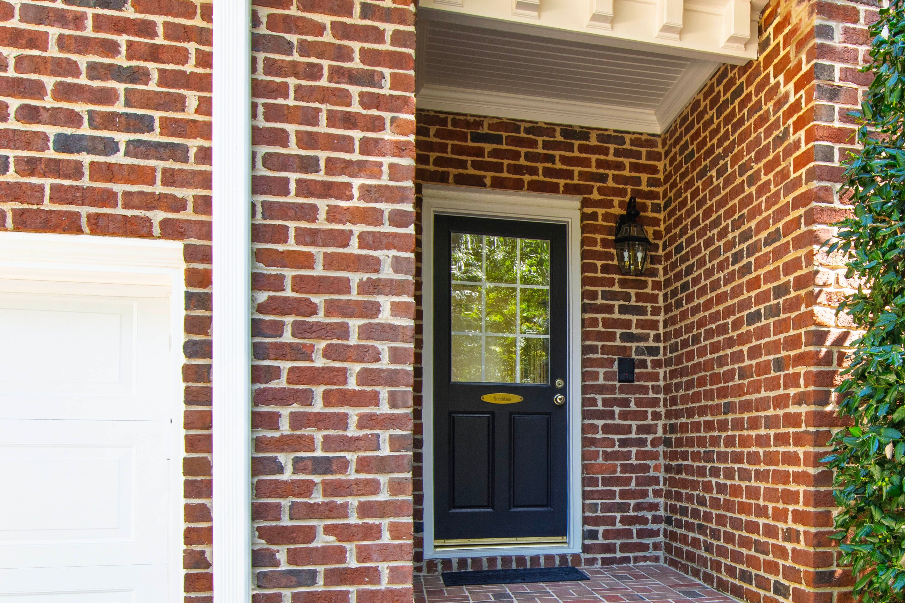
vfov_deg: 38.0
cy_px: 456
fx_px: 851
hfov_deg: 52.9
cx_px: 703
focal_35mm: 34
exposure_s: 1/20
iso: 160
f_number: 8
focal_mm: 13
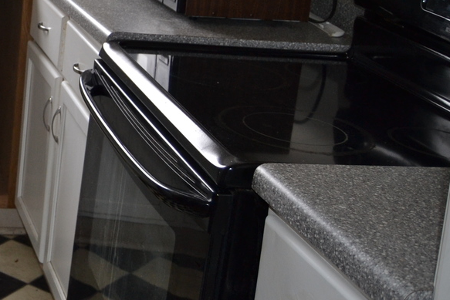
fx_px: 938
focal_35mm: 75
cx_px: -142
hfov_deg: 23.7
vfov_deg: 17.5
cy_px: -42
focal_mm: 18
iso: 280
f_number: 4
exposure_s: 1/125
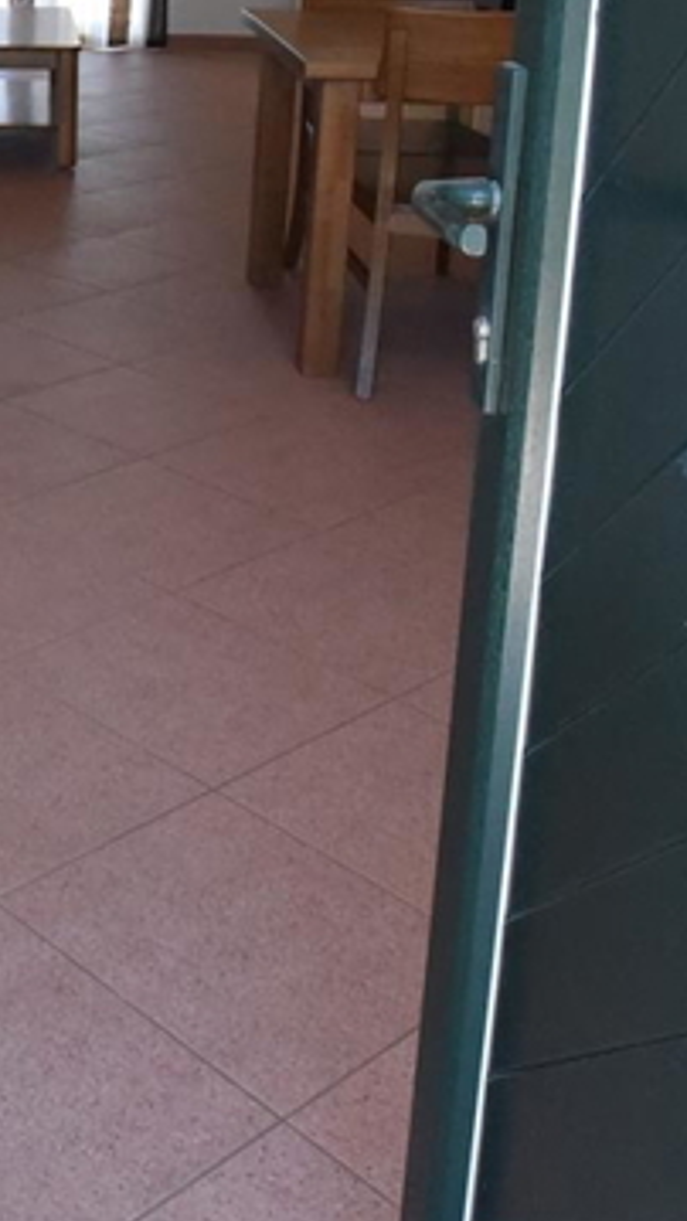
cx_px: -391
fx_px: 1586
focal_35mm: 49
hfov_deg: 20.3
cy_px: 124
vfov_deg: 39.1
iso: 6400
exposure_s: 1/320
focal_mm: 14
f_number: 9
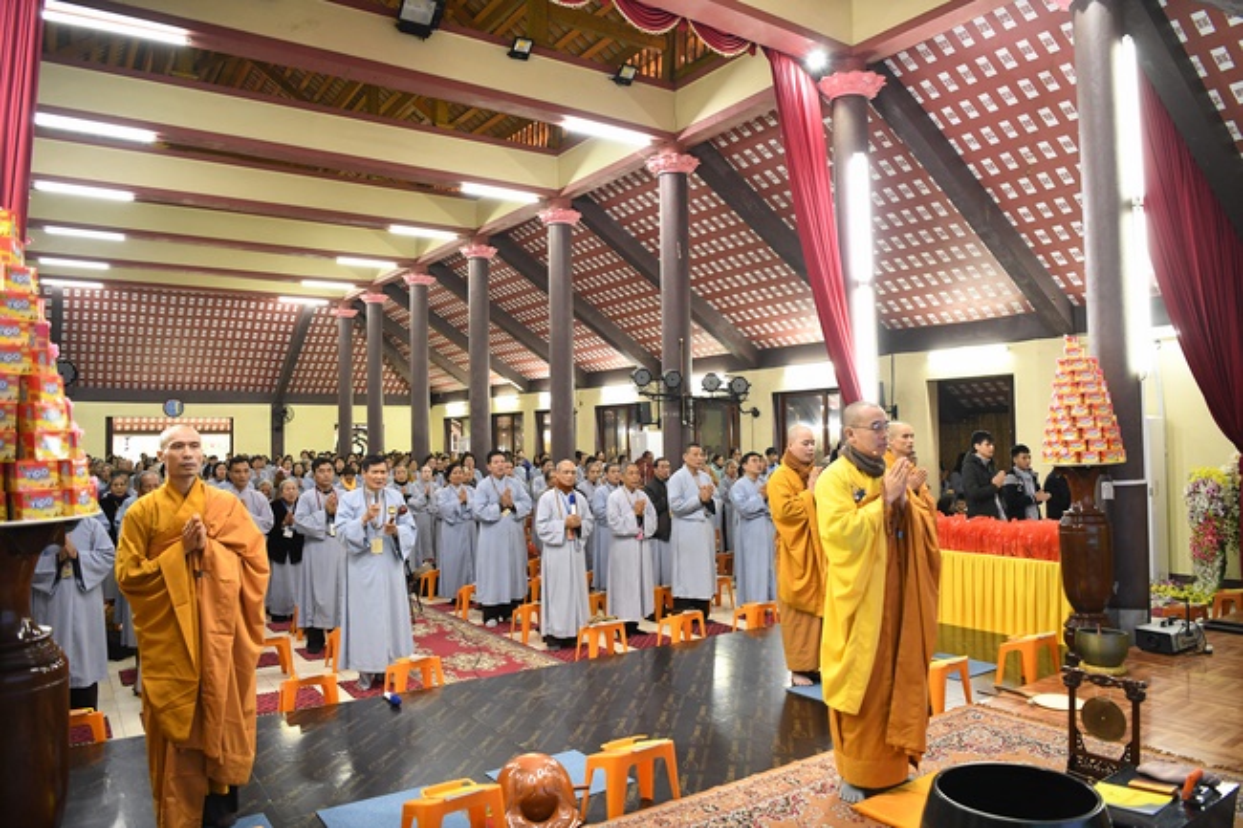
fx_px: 828
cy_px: 414
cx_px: 622
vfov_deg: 53.1
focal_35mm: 24
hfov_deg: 73.8
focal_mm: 24
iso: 2500
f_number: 2.8
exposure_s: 1/125
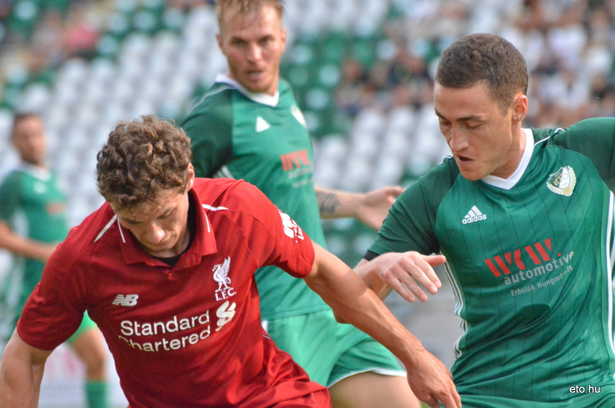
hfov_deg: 4.6
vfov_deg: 3.0
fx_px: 7672
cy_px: 204
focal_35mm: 450
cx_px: 308
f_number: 6.3
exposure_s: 1/4000
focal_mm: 300
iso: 6400
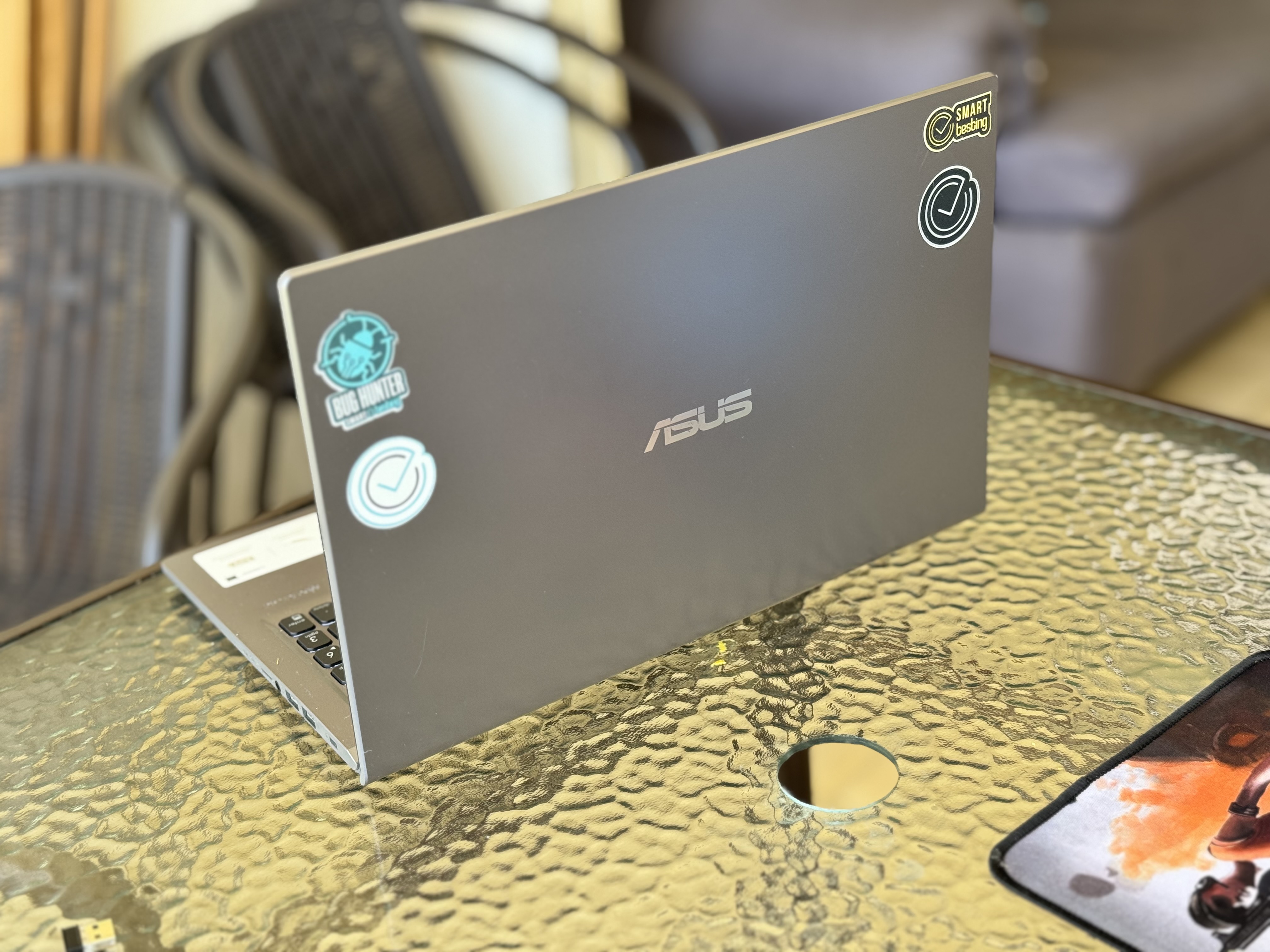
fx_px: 1761
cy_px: 476
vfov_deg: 30.3
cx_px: 635
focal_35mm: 48
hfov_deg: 39.7
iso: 100
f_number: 1.78
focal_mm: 6.76
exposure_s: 1/96
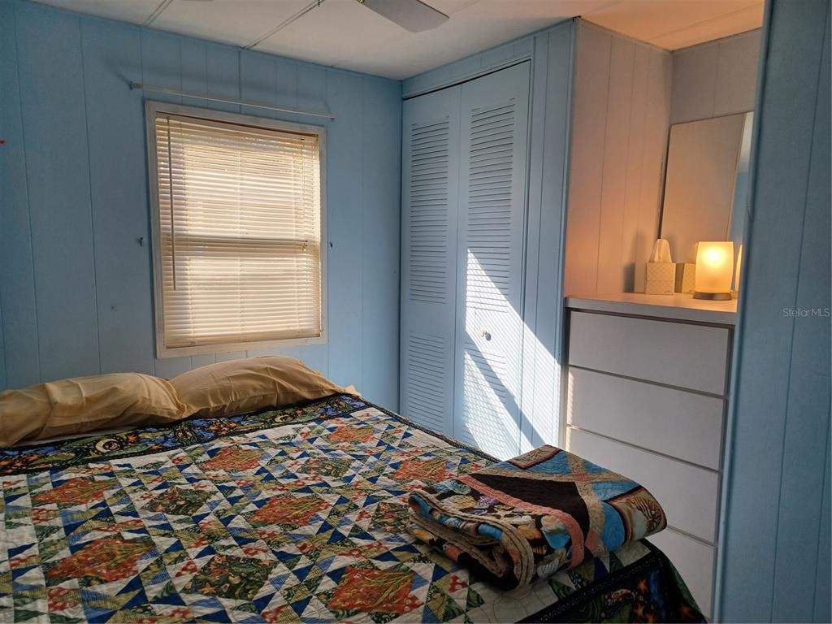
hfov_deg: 69.4
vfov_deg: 54.9
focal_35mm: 25
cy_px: 312
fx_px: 601
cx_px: 416
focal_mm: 4.6
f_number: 1.8
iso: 32
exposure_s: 1/50
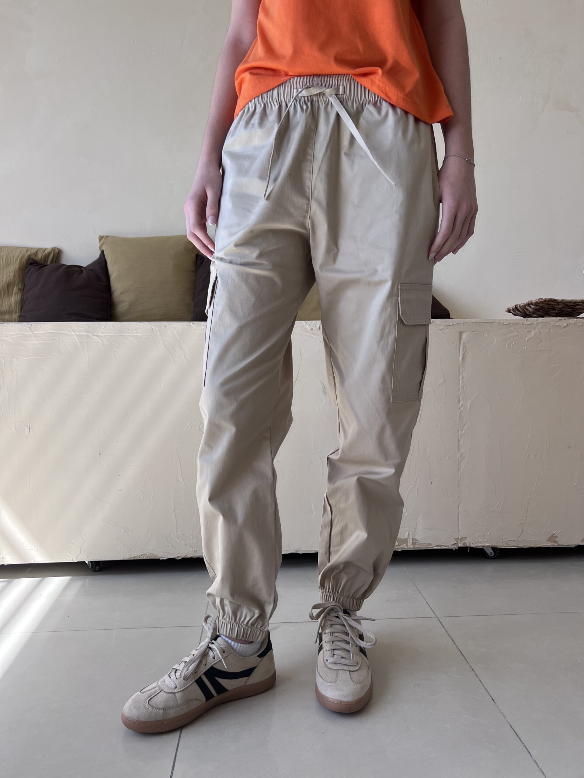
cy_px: 389
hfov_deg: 53.1
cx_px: 292
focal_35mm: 26
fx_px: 585
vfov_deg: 67.3
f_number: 1.5
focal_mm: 5.7
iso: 40
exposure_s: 1/271
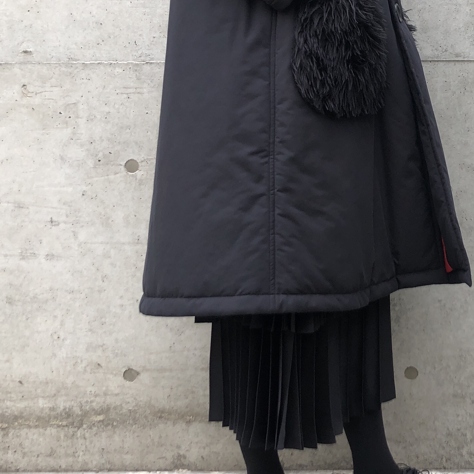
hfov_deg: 27.4
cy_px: 163
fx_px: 930
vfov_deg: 28.4
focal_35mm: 60
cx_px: 445
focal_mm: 3.99
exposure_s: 1/120
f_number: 1.8
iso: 25
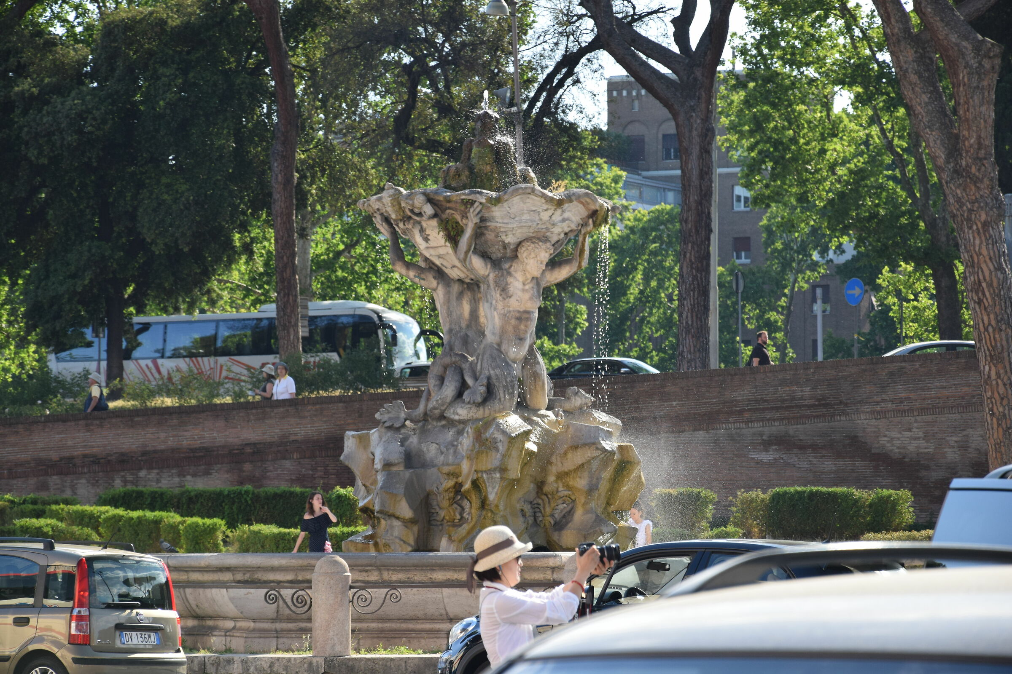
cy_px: 337
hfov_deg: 13.0
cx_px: 506
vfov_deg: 8.7
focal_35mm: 158
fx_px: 4427
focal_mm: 105
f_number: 8
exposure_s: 1/250
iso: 400
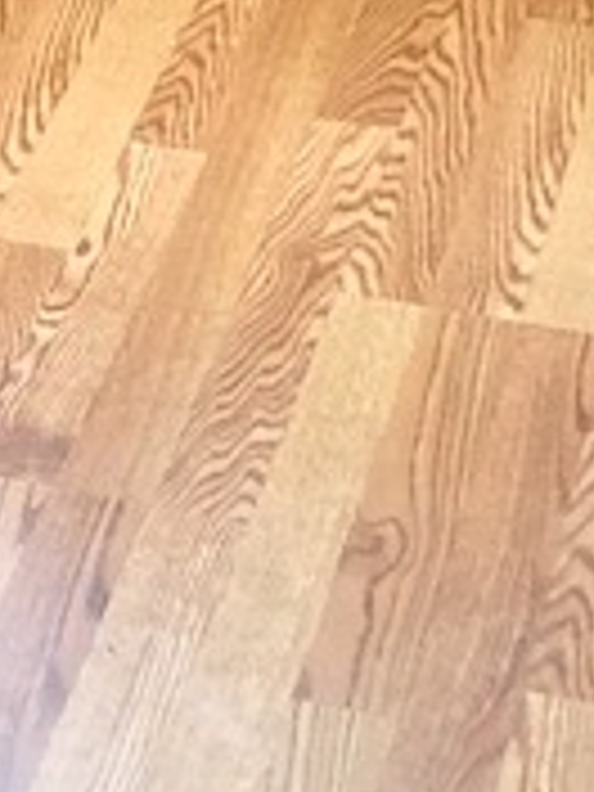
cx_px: -742
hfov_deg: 6.9
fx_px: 4667
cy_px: -644
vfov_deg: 9.2
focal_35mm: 204
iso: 32
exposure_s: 1/30
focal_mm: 4
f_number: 1.8
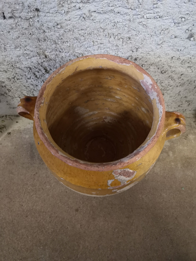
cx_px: 98
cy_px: 130
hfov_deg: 51.4
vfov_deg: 65.3
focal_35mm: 27
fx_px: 204
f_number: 1.8
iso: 640
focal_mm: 3.95
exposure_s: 1/20
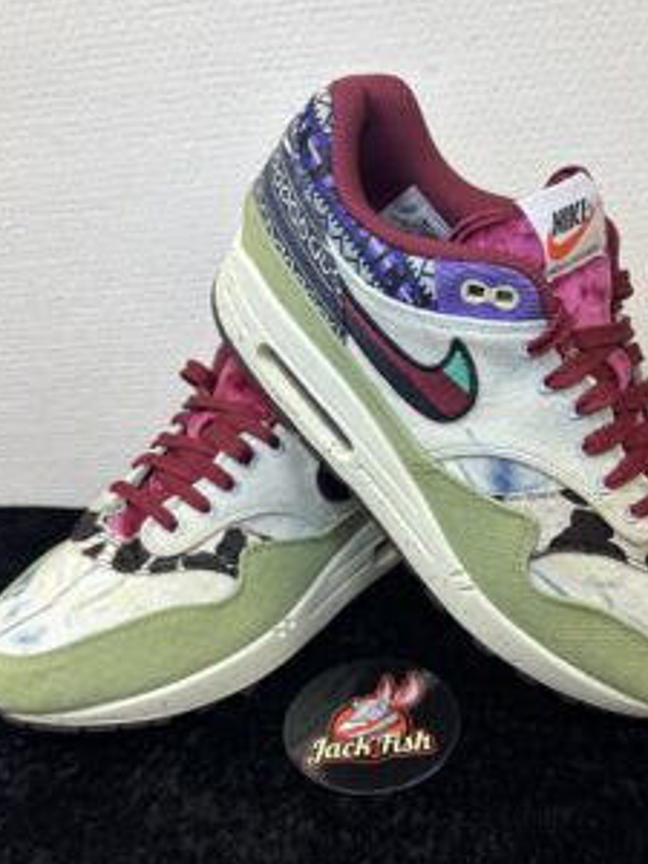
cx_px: 369
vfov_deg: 56.7
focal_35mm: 32
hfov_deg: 44.1
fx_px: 799
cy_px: 484
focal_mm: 6.86
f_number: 1.78
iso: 80
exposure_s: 1/100
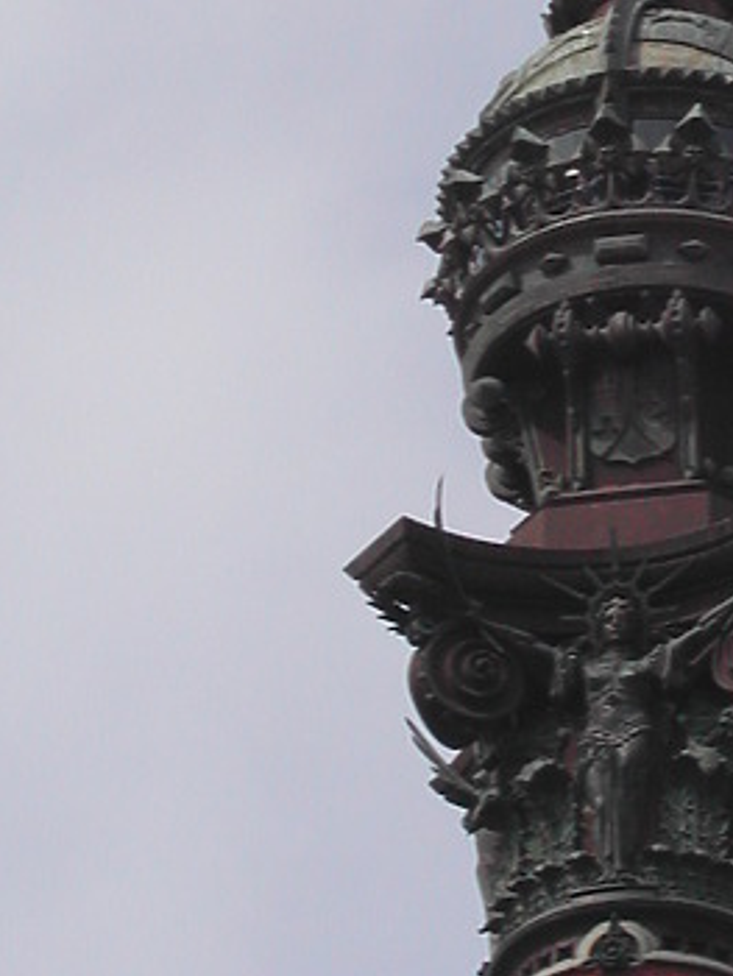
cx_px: 670
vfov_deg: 6.8
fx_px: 8262
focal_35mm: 293
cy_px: 270
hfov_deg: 5.1
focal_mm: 24
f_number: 13.4
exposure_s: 1/105
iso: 100
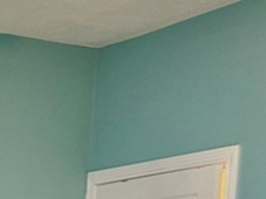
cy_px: 434
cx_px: -192
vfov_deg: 10.4
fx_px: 975
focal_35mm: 127
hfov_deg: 14.0
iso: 250
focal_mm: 6.76
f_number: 1.78
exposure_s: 1/60
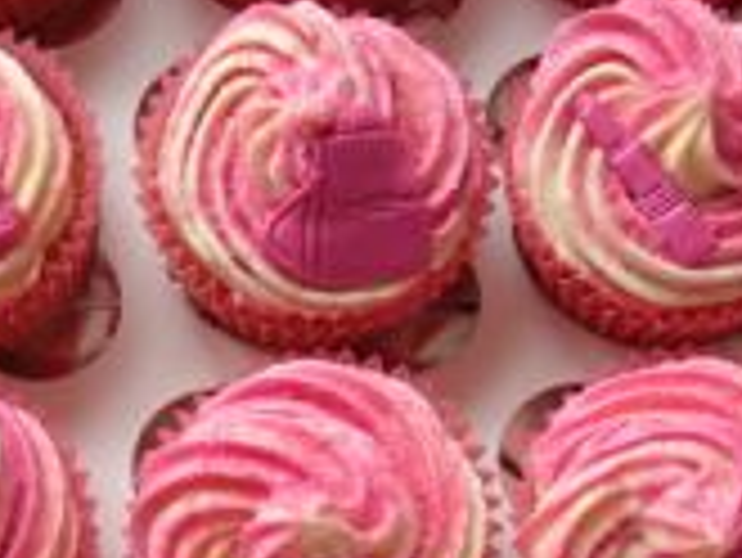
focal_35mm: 103
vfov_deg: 14.3
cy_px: 441
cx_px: 301
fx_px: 2209
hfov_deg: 19.0
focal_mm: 7.8
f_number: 2.8
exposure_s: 1/143
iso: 64
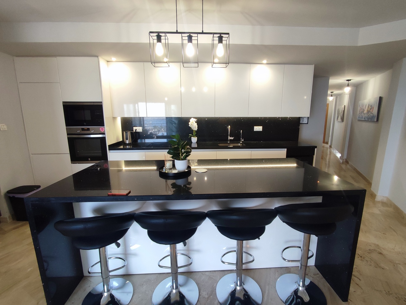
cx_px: 203
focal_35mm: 16
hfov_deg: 94.5
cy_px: 152
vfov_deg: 78.2
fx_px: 188
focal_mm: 1.65
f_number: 2.2
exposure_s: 1/100
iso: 237
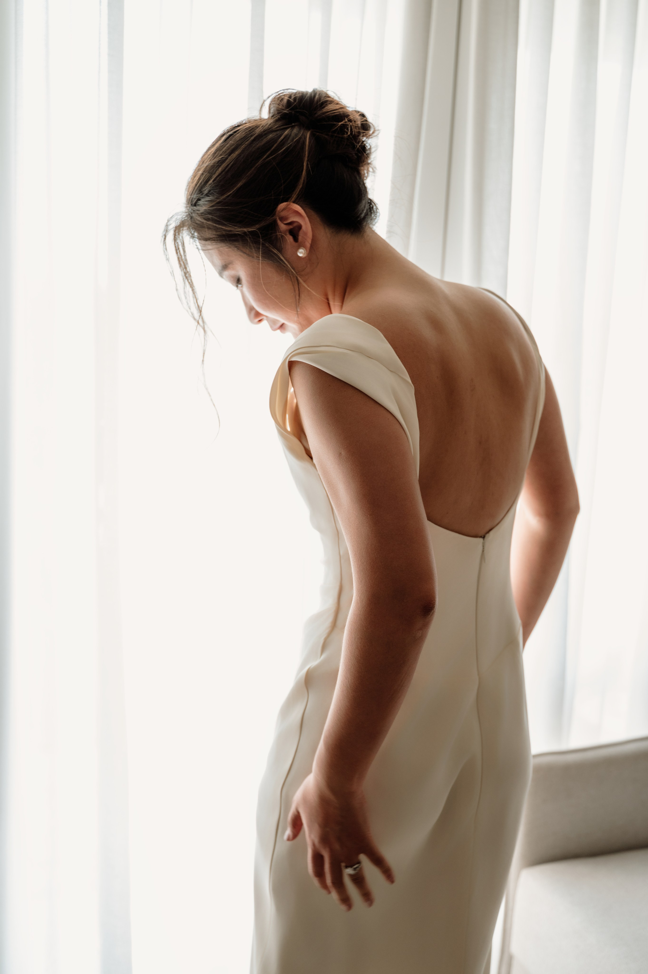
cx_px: 324
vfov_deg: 56.5
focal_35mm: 34
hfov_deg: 39.4
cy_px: 487
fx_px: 906
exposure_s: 1/200
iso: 400
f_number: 2.8
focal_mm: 33.5
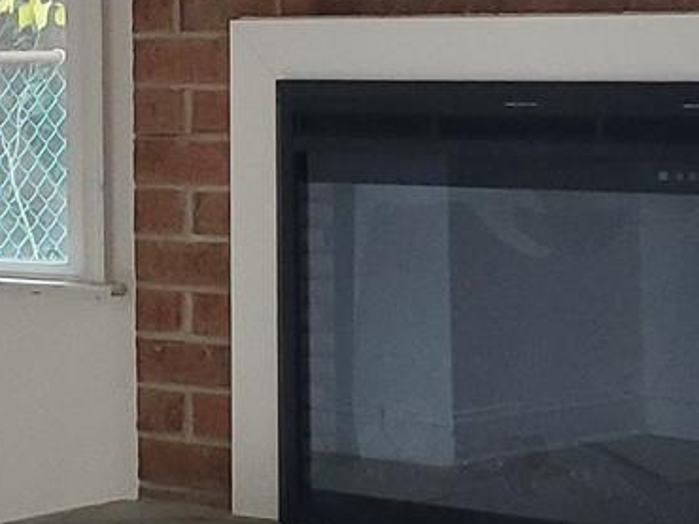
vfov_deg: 10.3
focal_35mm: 144
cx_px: 215
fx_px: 2906
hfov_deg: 13.7
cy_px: 95
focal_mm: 4.3
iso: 250
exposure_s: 1/40
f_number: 2.4
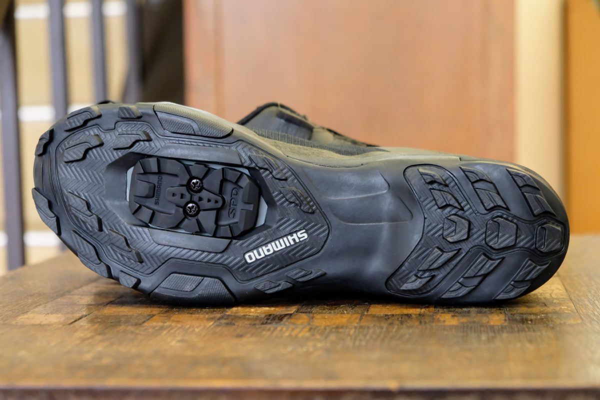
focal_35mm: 76
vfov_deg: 17.9
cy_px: 200
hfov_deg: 26.7
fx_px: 1267
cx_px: 300
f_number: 4
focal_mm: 50.5
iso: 1250
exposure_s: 1/30
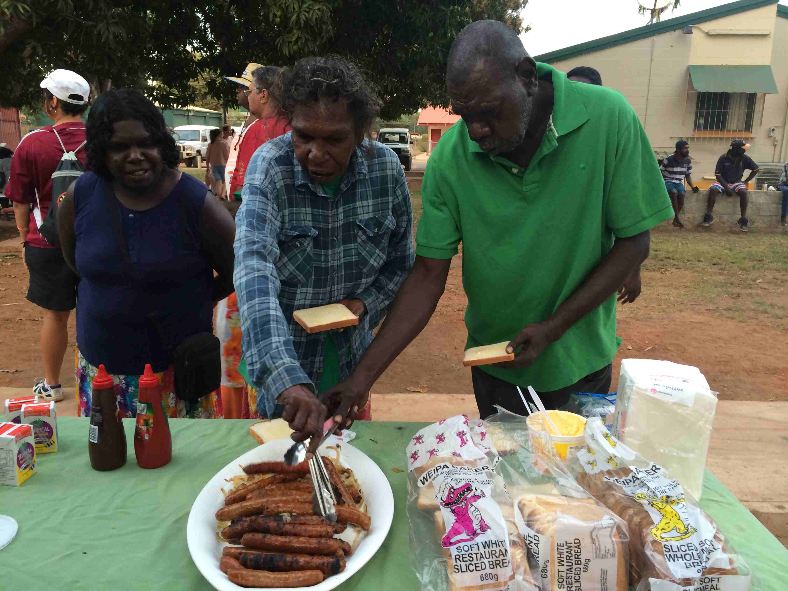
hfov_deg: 60.0
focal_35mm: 30
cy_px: 296
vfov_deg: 46.8
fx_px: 683
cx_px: 394
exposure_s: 1/30
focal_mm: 4.12
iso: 50
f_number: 2.2
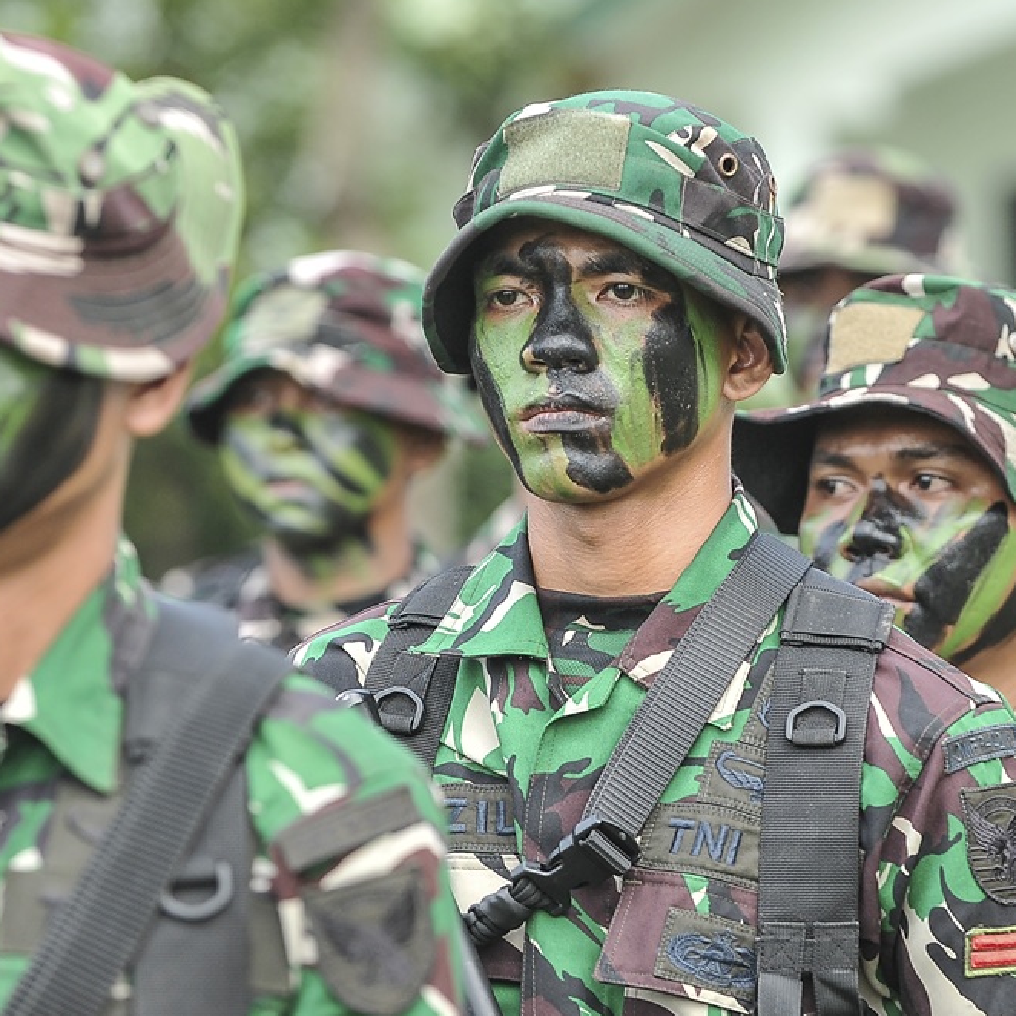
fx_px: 7671
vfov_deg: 7.6
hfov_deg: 7.6
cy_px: 507
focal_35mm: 231
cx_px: 505
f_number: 4.5
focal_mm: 180
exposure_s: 1/400
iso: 640
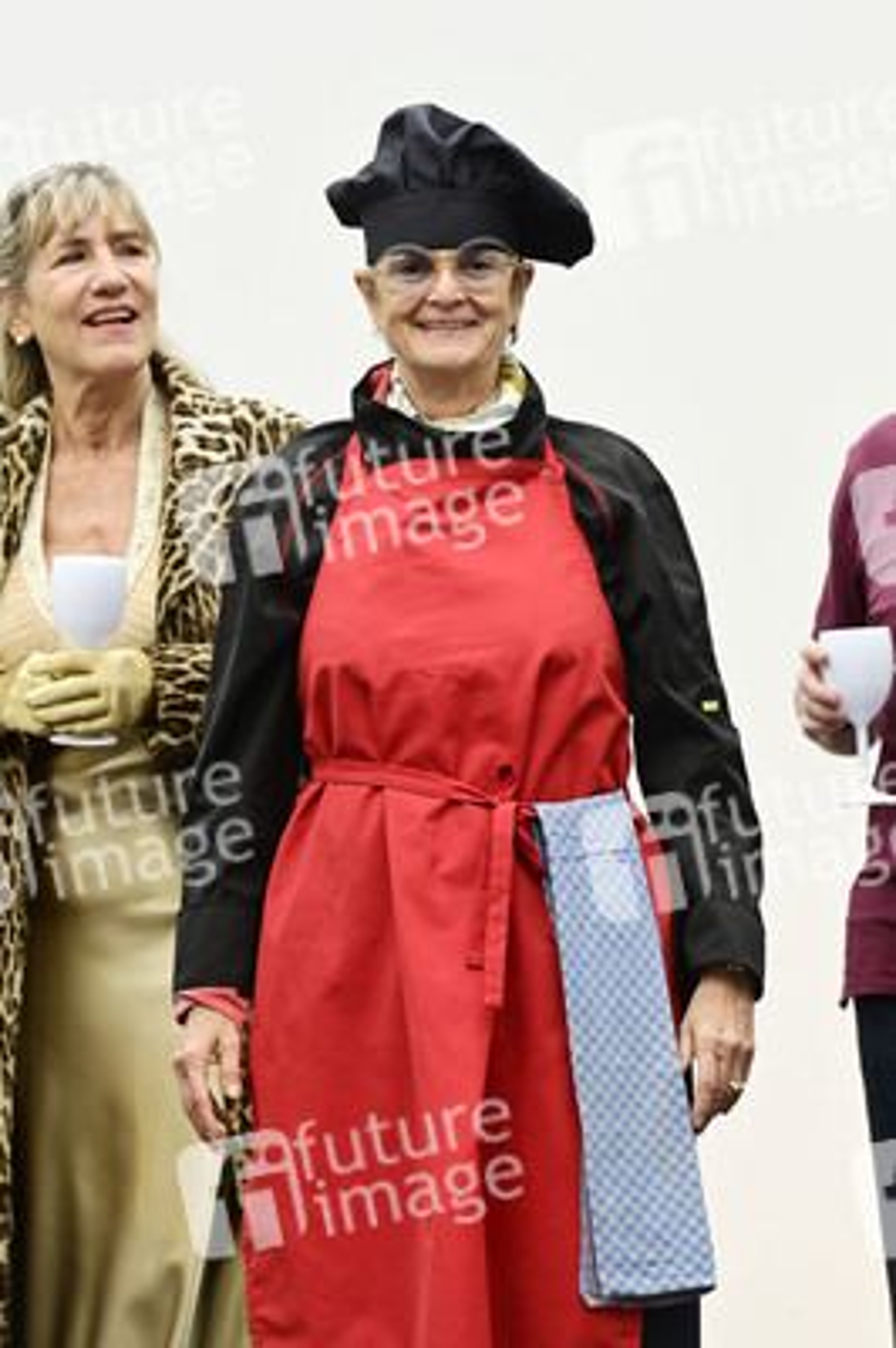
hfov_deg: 6.9
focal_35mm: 200
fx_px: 7479
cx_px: 448
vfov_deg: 10.3
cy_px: 674
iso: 640
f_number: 7.1
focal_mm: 200
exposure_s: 1/200
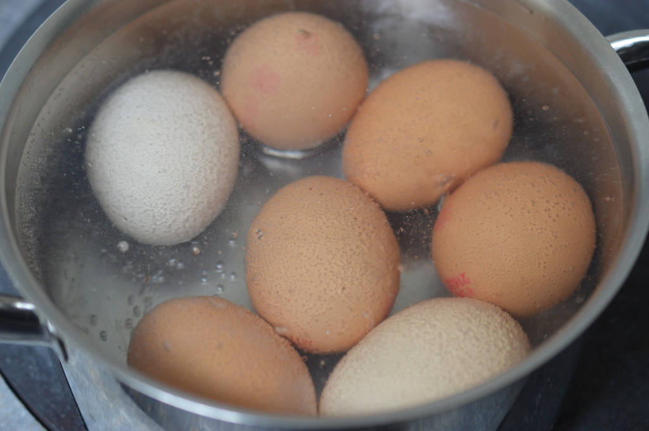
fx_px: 1080
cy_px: 216
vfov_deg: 22.6
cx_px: 324
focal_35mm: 60
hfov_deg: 33.4
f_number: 4
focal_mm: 40
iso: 400
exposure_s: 1/60
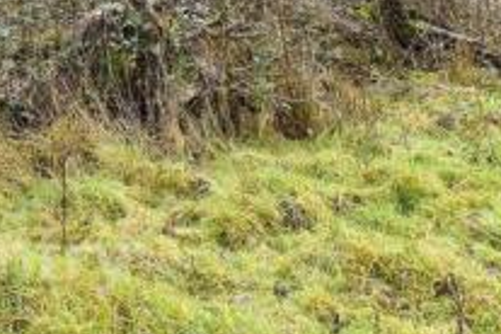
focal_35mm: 79
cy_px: -105
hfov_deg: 25.1
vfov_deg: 16.3
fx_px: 1099
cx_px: 79
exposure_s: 1/100
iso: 160
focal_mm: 17
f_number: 8
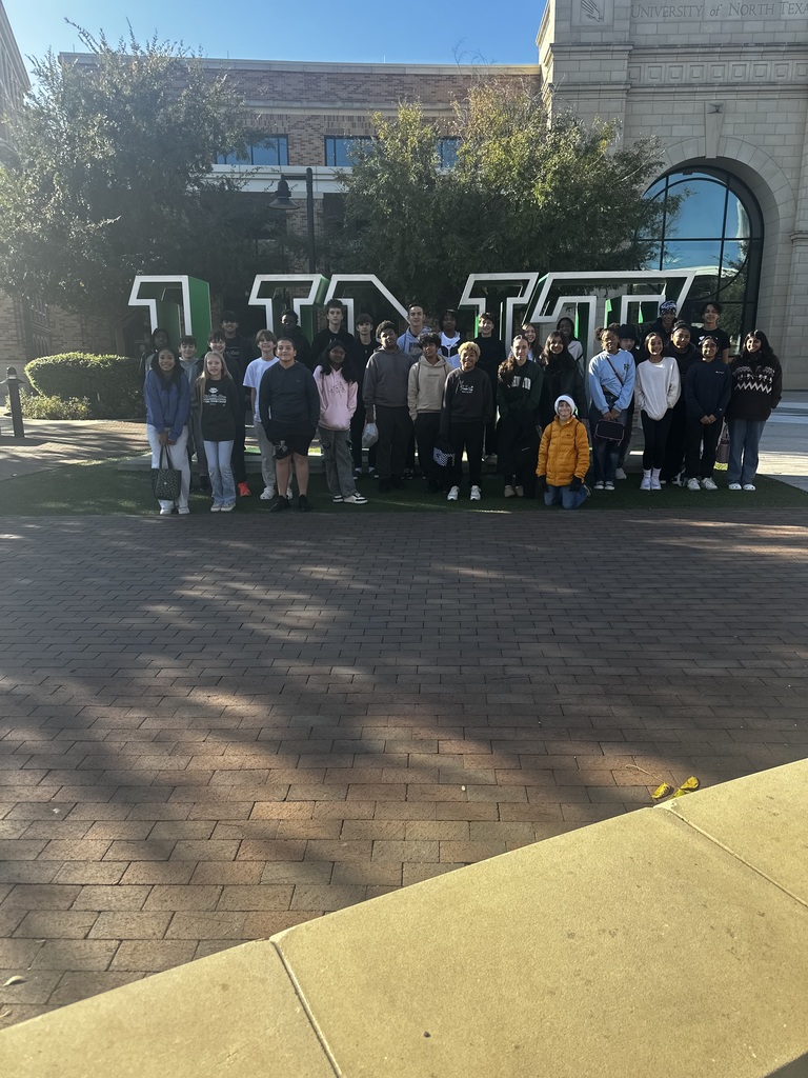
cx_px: 404
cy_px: 539
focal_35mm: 24
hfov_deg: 56.8
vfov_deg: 71.6
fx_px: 747
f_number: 1.78
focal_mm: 6.86
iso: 80
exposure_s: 1/1272
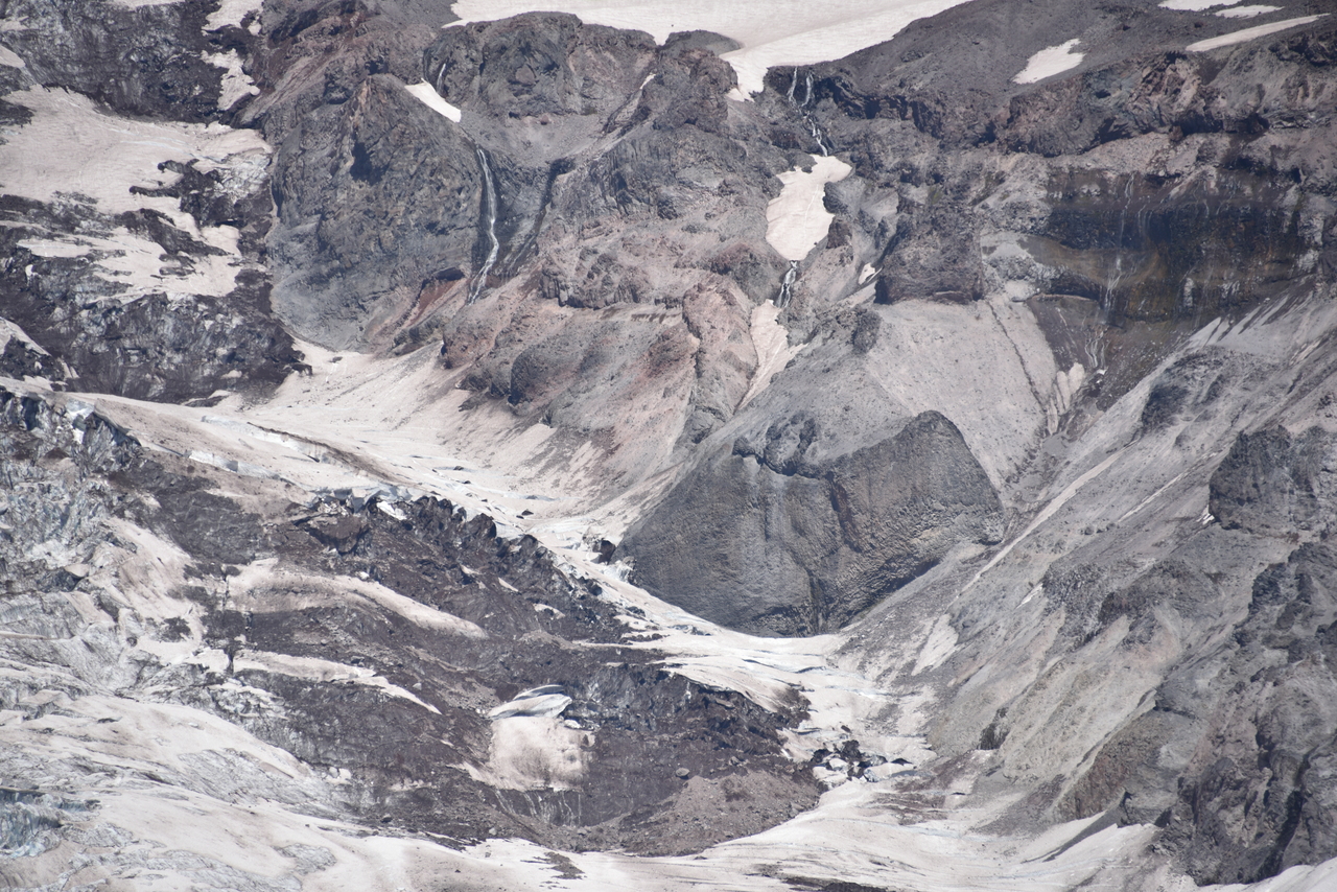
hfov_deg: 6.9
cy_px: 446
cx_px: 668
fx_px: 11143
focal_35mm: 300
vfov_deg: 4.6
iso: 100
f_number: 7.1
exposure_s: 1/640
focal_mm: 300
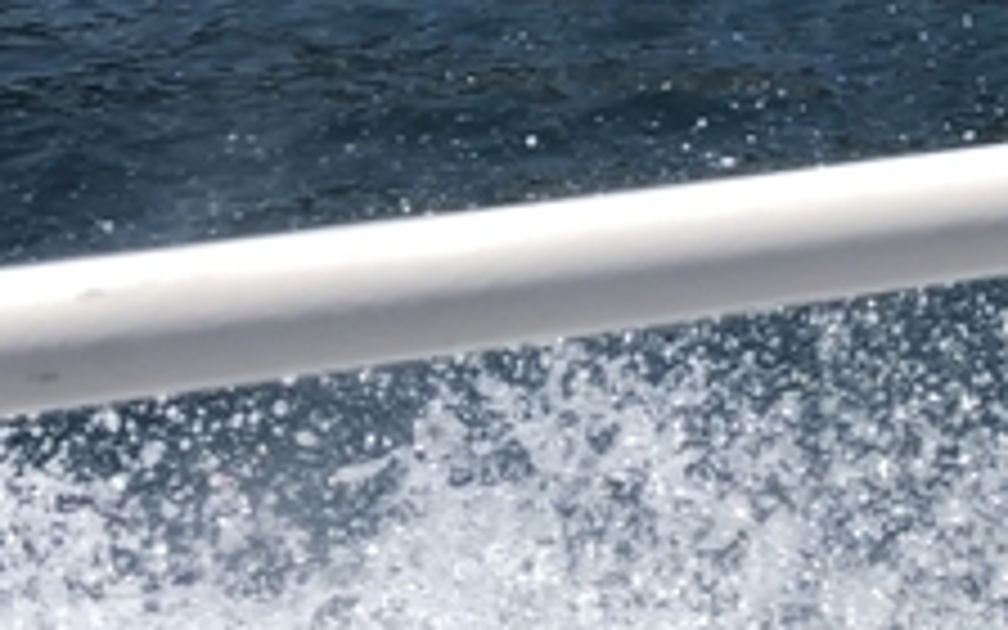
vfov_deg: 11.6
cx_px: 1026
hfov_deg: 19.1
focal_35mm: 106
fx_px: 2912
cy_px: -454
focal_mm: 3.99
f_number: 1.8
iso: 20
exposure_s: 1/2088
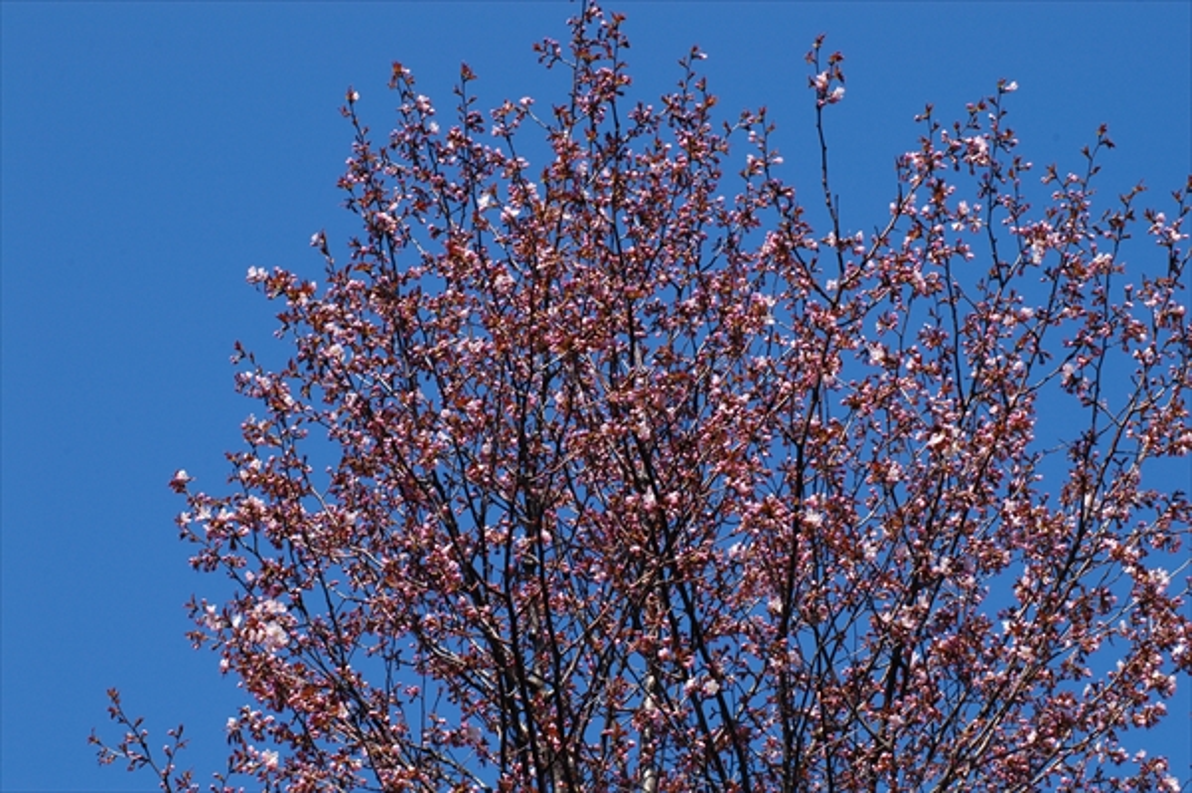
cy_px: 396
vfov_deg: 13.0
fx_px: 3474
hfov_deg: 19.5
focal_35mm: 105
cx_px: 596
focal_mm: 70
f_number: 9
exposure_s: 1/320
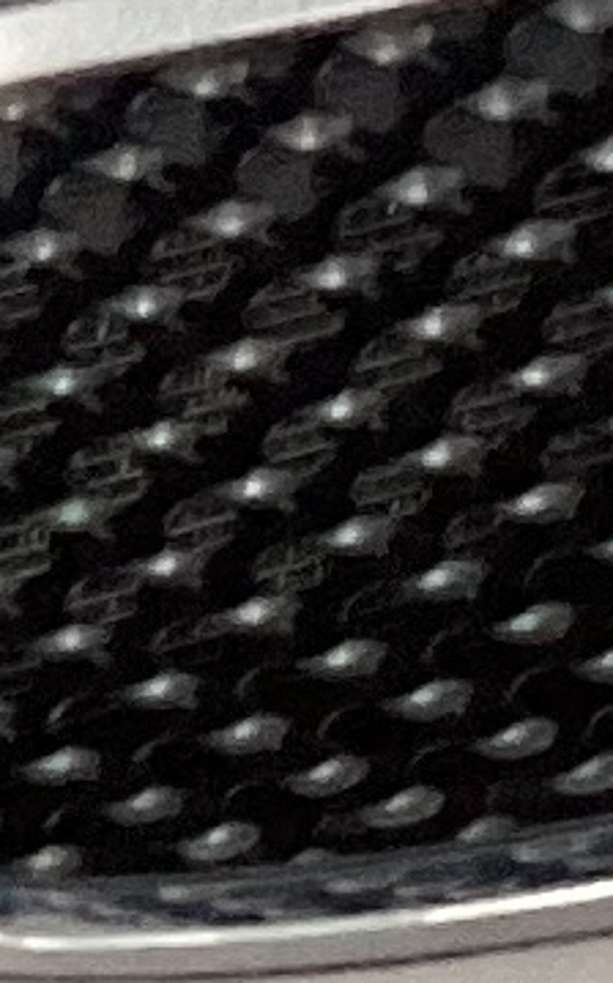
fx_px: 8002
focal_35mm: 299
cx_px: -1713
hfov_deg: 4.1
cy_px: -580
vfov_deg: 6.9
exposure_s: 1/60
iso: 250
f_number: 2.4
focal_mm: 3.3
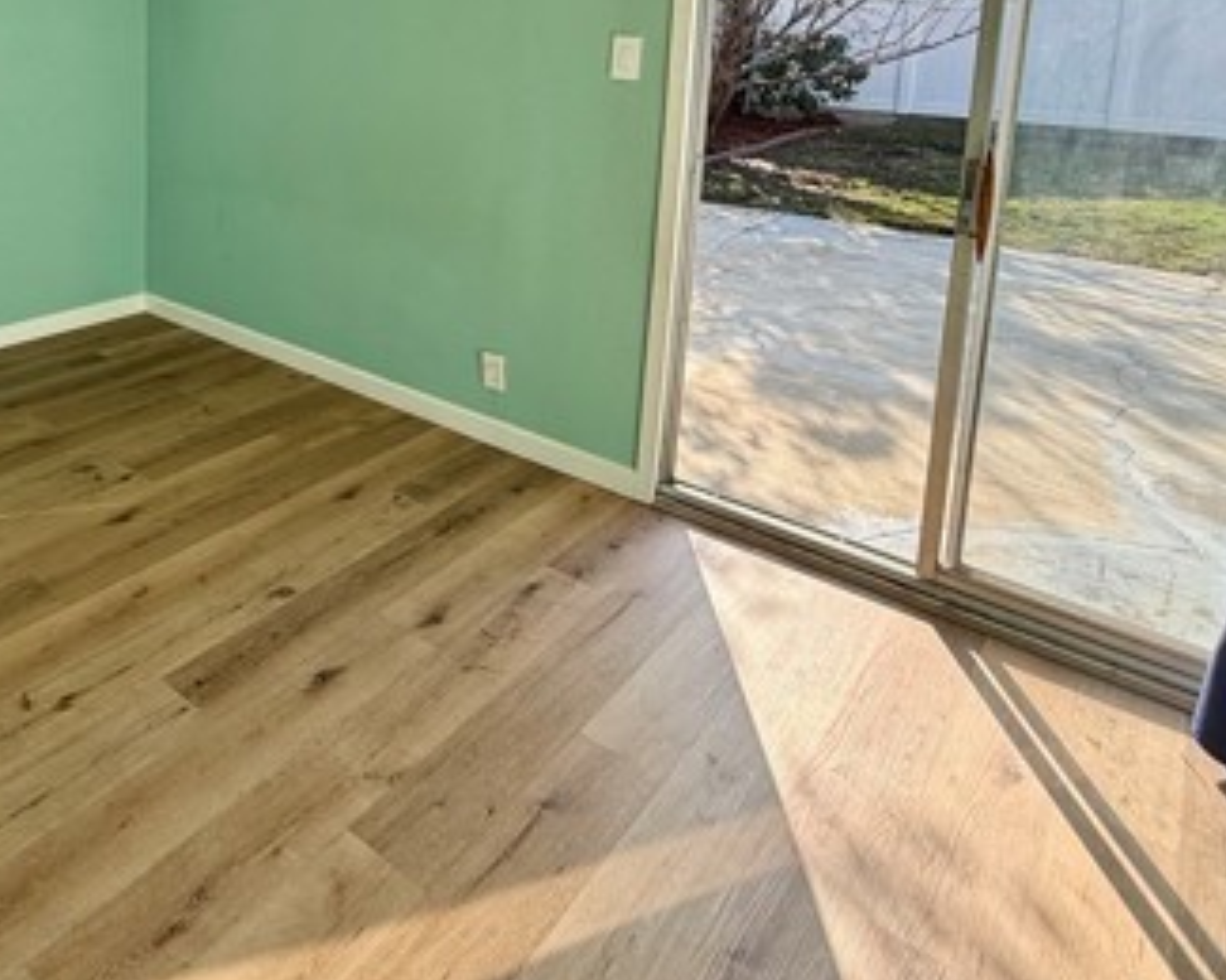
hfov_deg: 61.1
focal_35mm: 27
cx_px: 329
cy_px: 140
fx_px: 979
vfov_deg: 48.8
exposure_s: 1/390
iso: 64
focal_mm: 2.22
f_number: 2.2
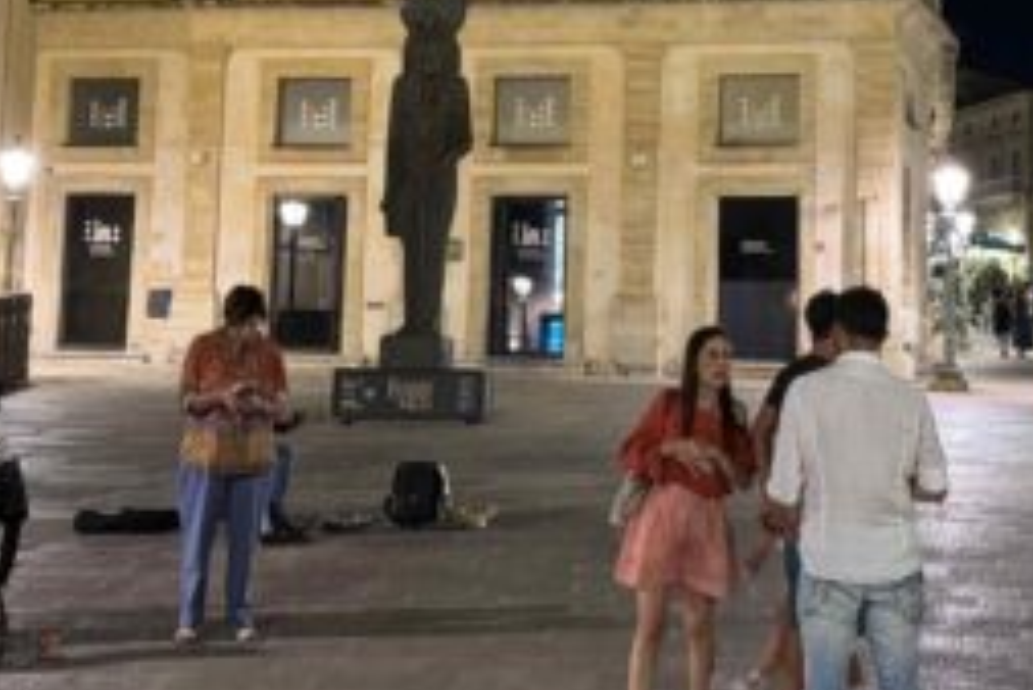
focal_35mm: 74
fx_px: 2125
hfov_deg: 27.2
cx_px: 657
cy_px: 76
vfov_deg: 18.2
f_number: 1.78
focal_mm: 6.76
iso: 800
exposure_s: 1/33
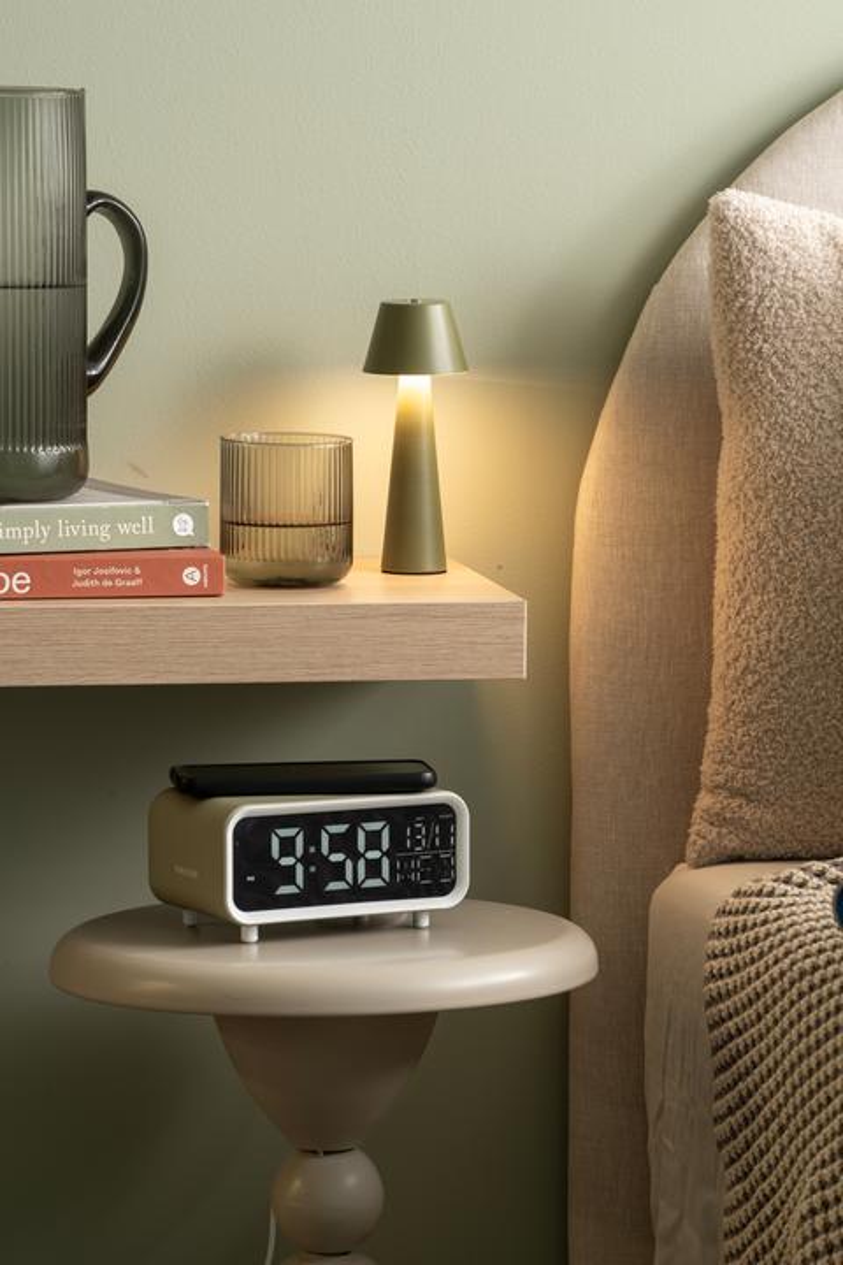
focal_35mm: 150
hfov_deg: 9.1
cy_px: 632
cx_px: 422
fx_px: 5268
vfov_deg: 13.7
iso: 125
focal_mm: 150
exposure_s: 1
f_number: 13
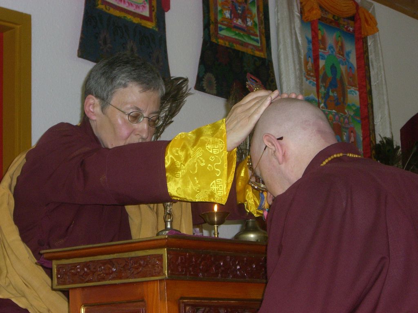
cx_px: 209
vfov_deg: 15.7
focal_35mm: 94
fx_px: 1135
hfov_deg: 20.9
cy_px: 156
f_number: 4.6
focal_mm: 15.3
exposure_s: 1/60
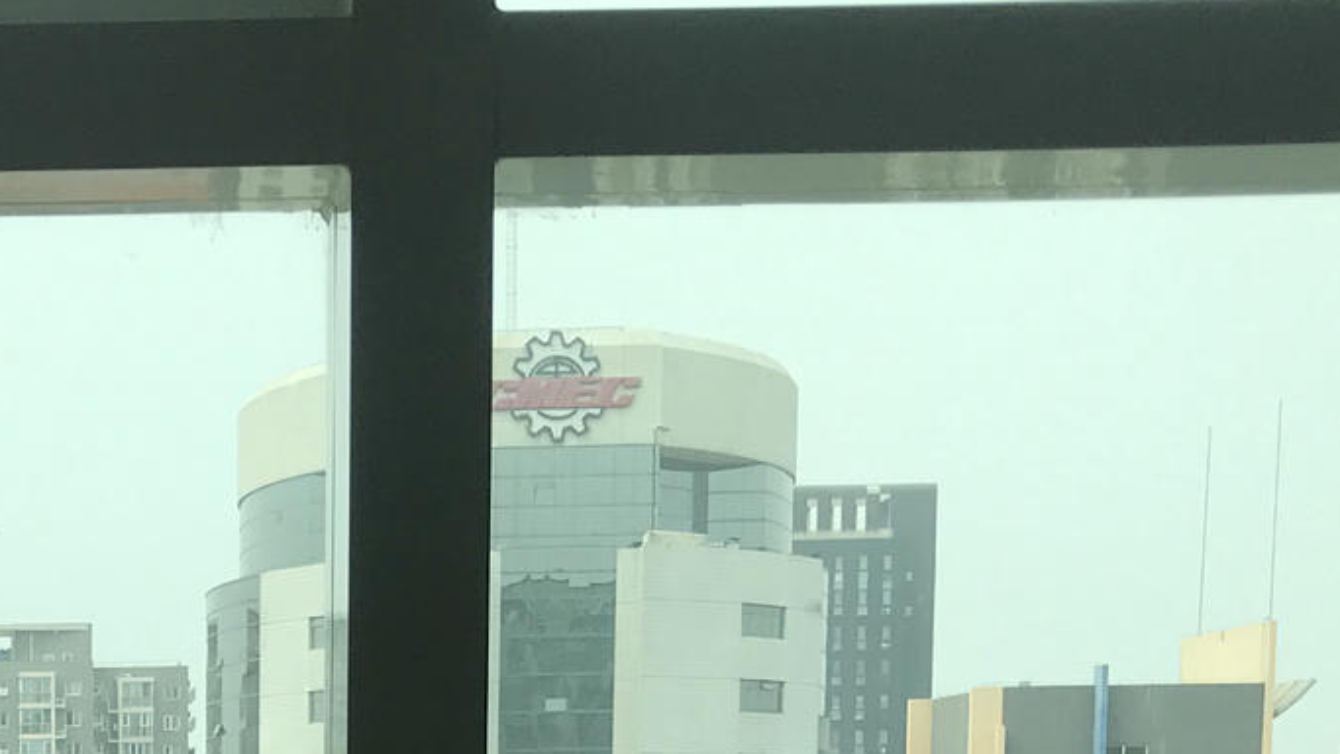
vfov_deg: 12.3
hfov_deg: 22.6
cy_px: 1361
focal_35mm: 90
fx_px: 3197
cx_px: -59
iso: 20
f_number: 1.8
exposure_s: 1/1312
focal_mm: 3.99
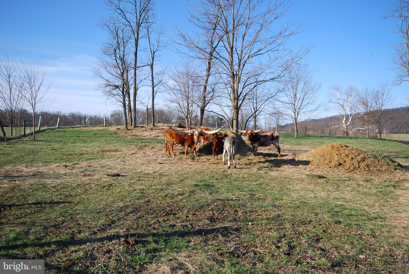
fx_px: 341
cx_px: 204
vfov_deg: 43.7
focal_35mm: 30
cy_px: 137
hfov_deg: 61.9
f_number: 9
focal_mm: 20
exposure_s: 1/160
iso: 200
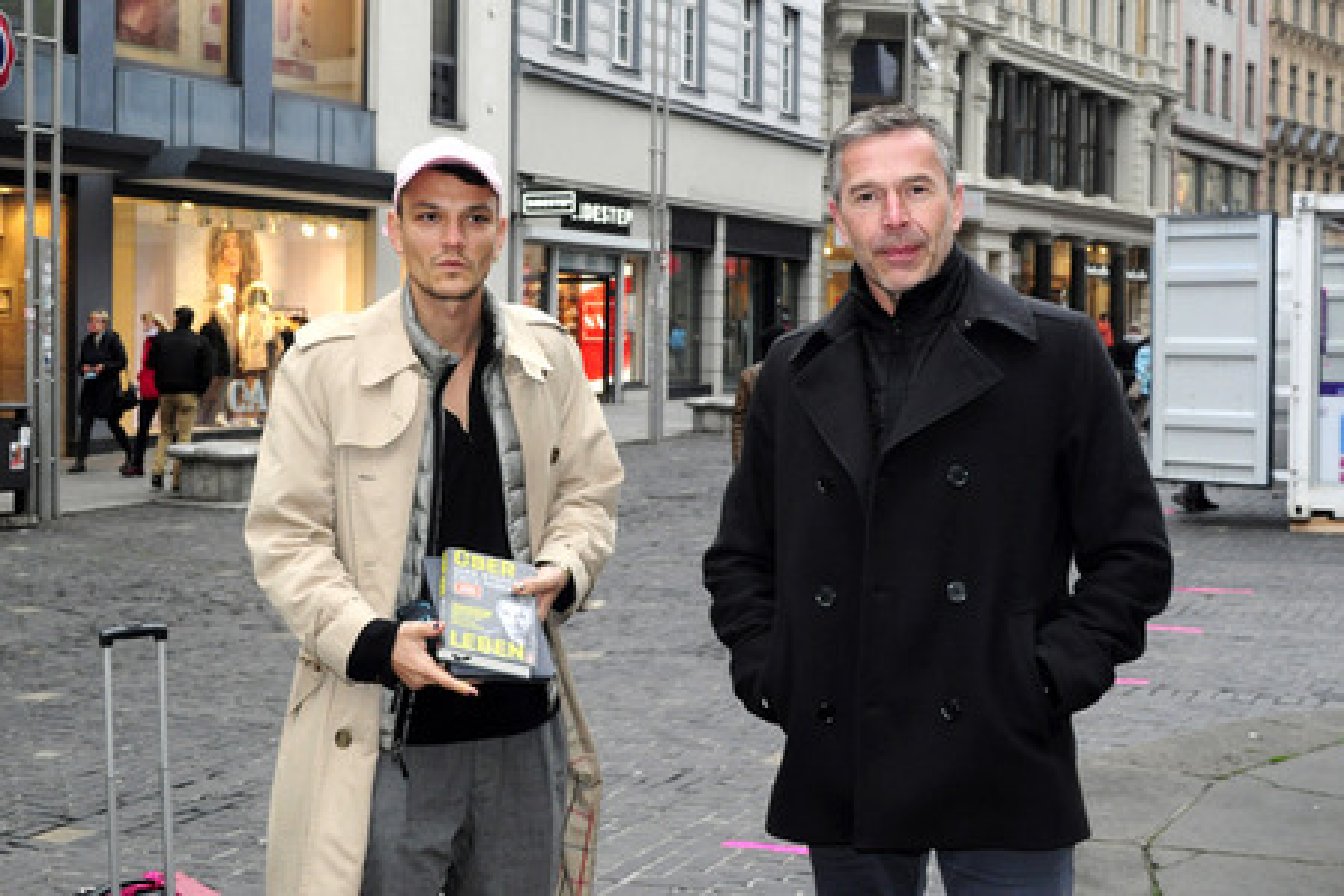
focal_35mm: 46
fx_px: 1736
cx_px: 672
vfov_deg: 28.9
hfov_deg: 42.3
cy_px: 448
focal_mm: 31
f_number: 7.1
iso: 1000
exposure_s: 1/200
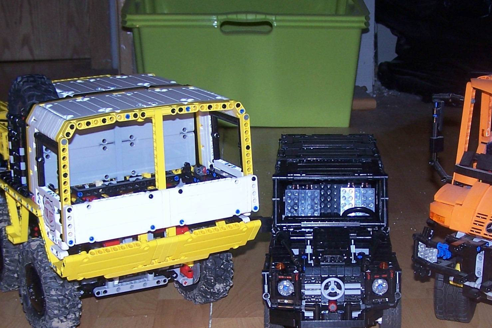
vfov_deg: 19.6
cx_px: 317
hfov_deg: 29.1
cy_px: 237
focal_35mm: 69
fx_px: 943
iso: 80
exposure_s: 1/60
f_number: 2.8
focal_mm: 6.3
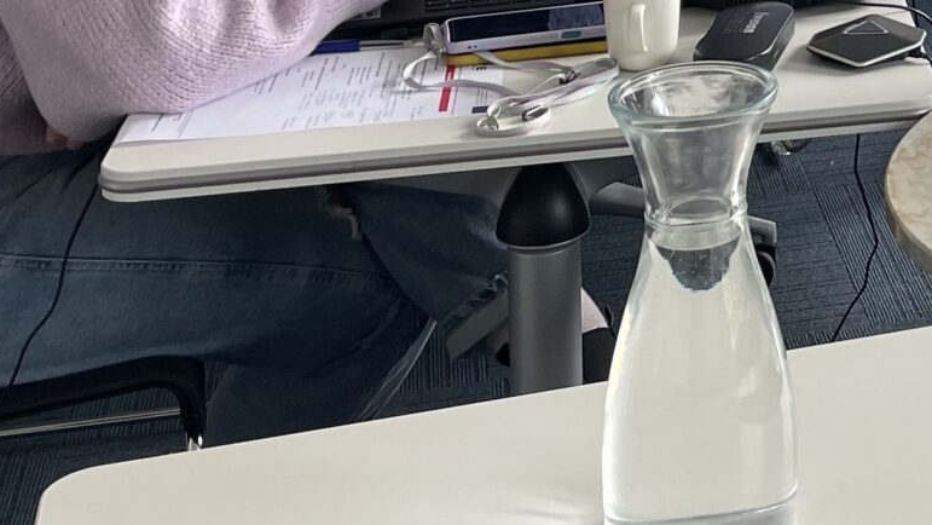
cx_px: 1232
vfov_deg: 11.8
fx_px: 2323
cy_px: -465
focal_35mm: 94
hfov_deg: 20.6
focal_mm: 4.2
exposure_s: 1/121
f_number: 1.6
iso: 32
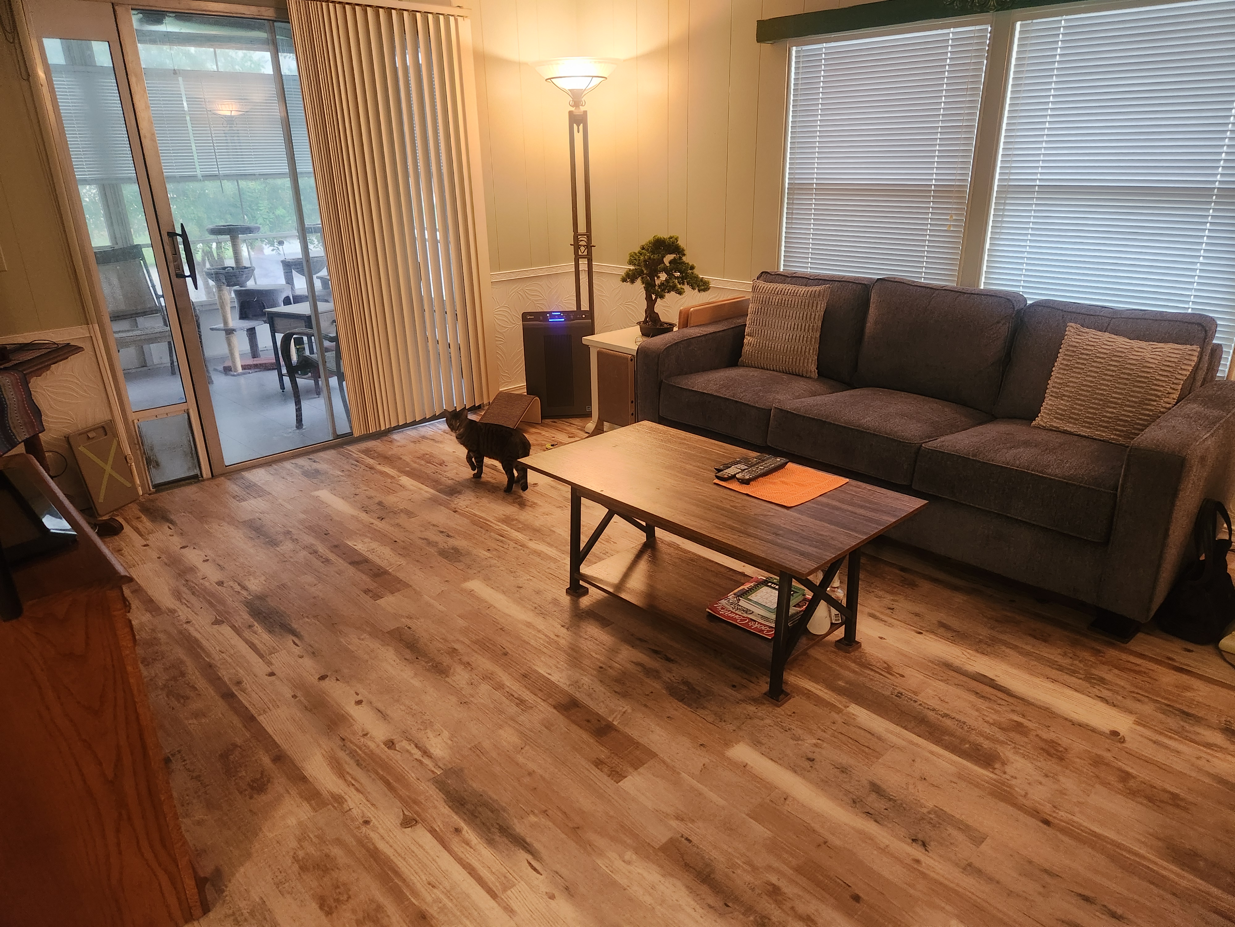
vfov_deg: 58.9
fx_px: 821
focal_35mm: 23
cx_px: 618
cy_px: 464
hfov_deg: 73.9
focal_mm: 5.4
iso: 640
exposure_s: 1/60
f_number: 1.8
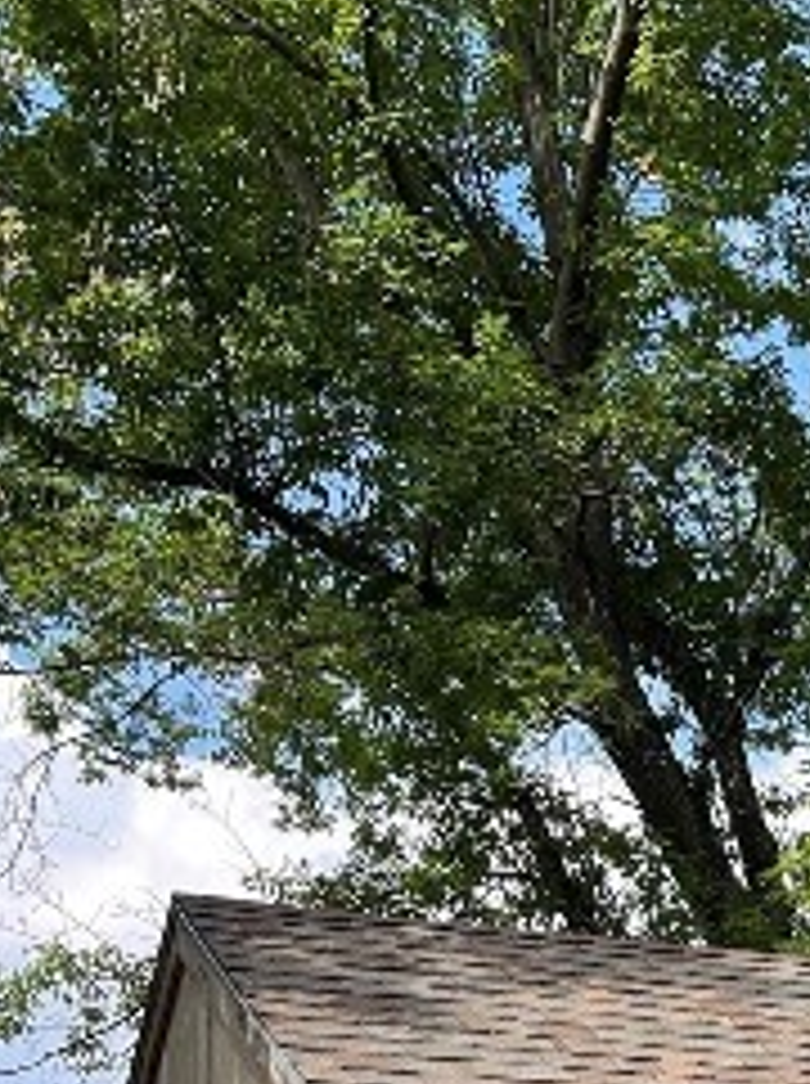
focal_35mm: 83
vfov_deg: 21.0
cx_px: 1179
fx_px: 2596
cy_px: 1493
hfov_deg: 16.3
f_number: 1.6
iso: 32
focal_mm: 5.1
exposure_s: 1/1078
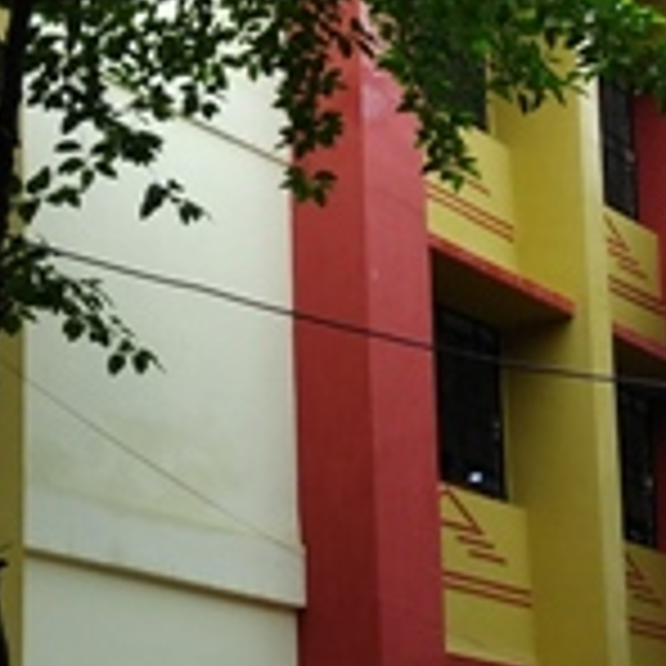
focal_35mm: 75
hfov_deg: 23.0
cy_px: 558
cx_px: 432
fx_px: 1633
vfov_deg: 22.7
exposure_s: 1/50
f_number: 2
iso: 125
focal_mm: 3.57
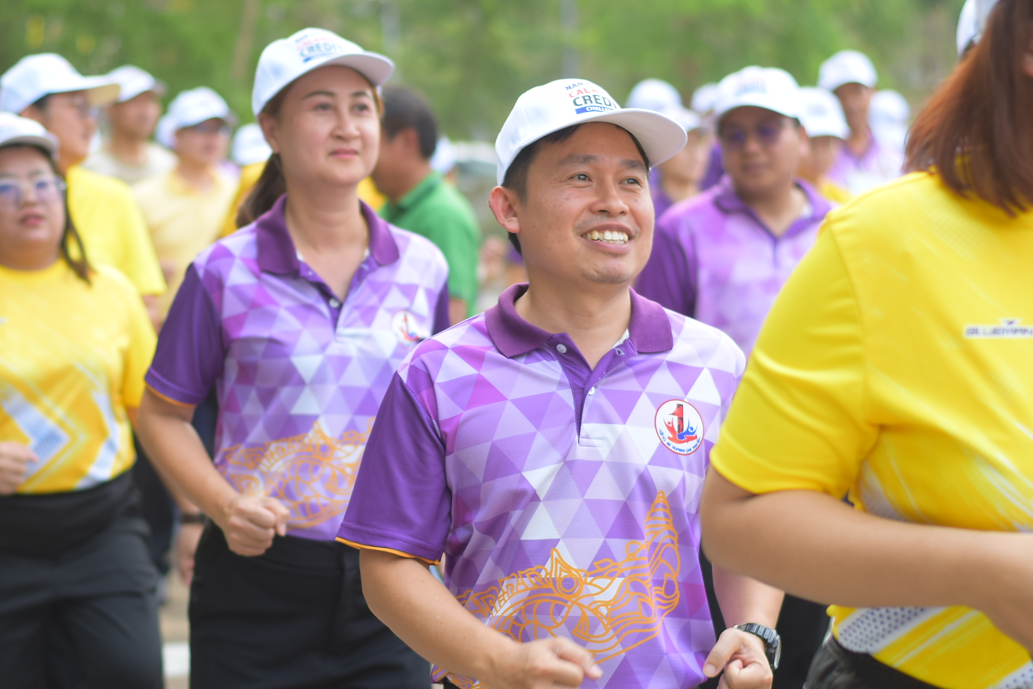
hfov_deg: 18.7
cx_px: 363
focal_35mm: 109
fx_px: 3128
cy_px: 397
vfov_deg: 12.6
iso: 100
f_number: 2.5
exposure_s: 1/320
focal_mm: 50
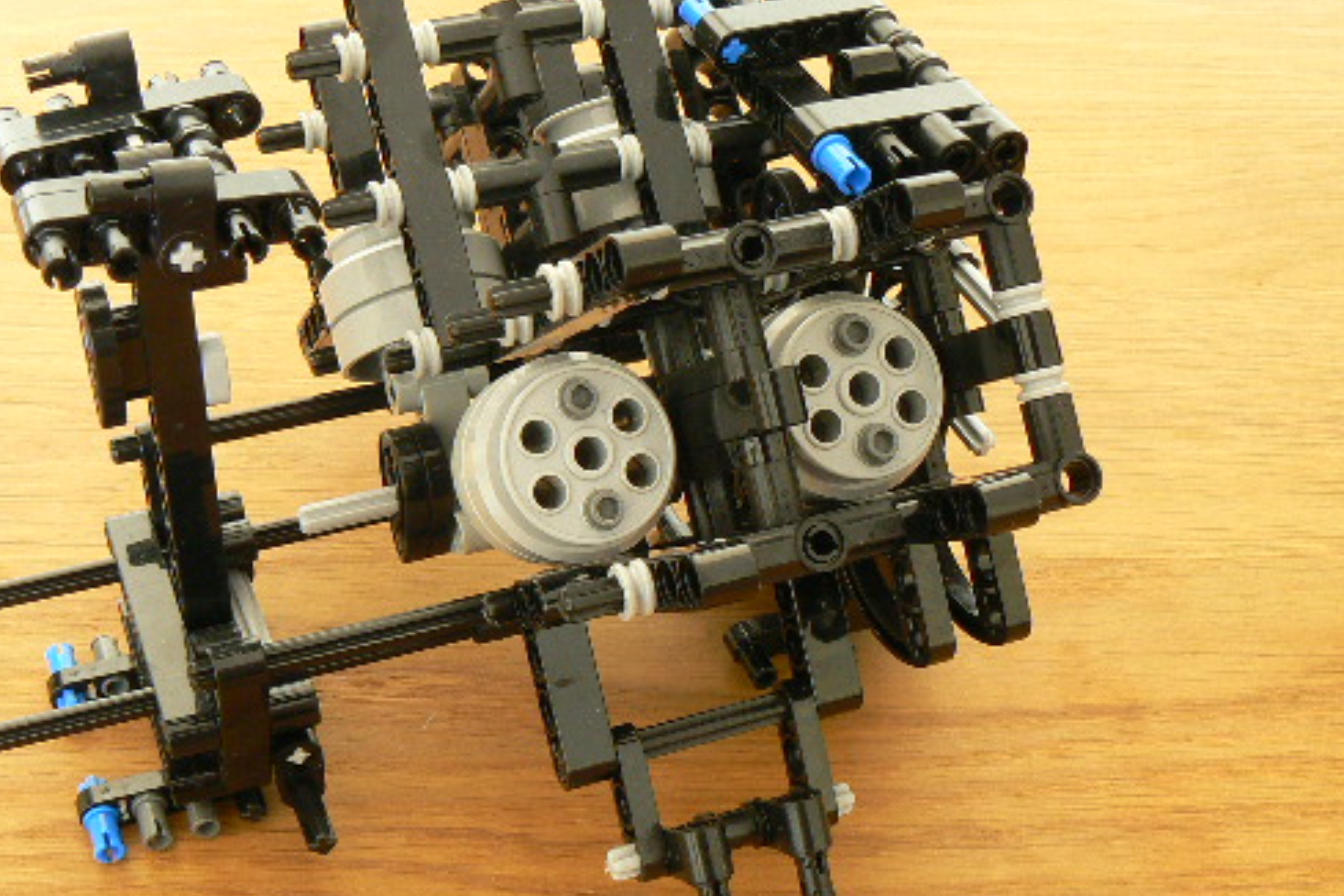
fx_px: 1829
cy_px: 511
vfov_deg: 27.5
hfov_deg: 40.1
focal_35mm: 49
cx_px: 514
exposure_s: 2
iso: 100
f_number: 4.5
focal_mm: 6
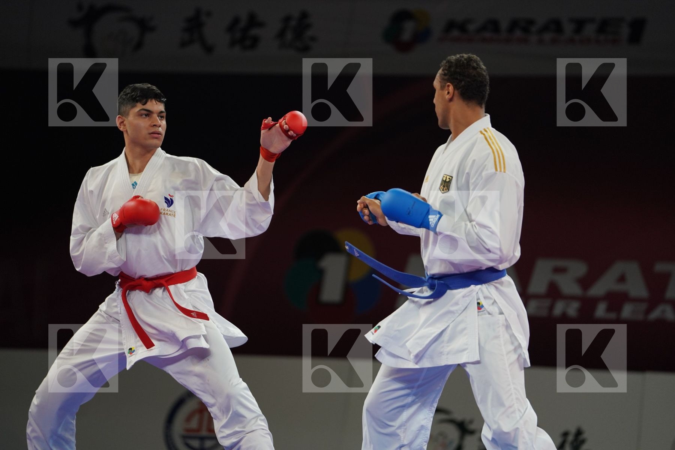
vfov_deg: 6.9
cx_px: 338
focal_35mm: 198
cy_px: 225
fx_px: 3712
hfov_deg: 10.4
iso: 1600
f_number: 2.8
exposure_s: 1/1000
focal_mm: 198
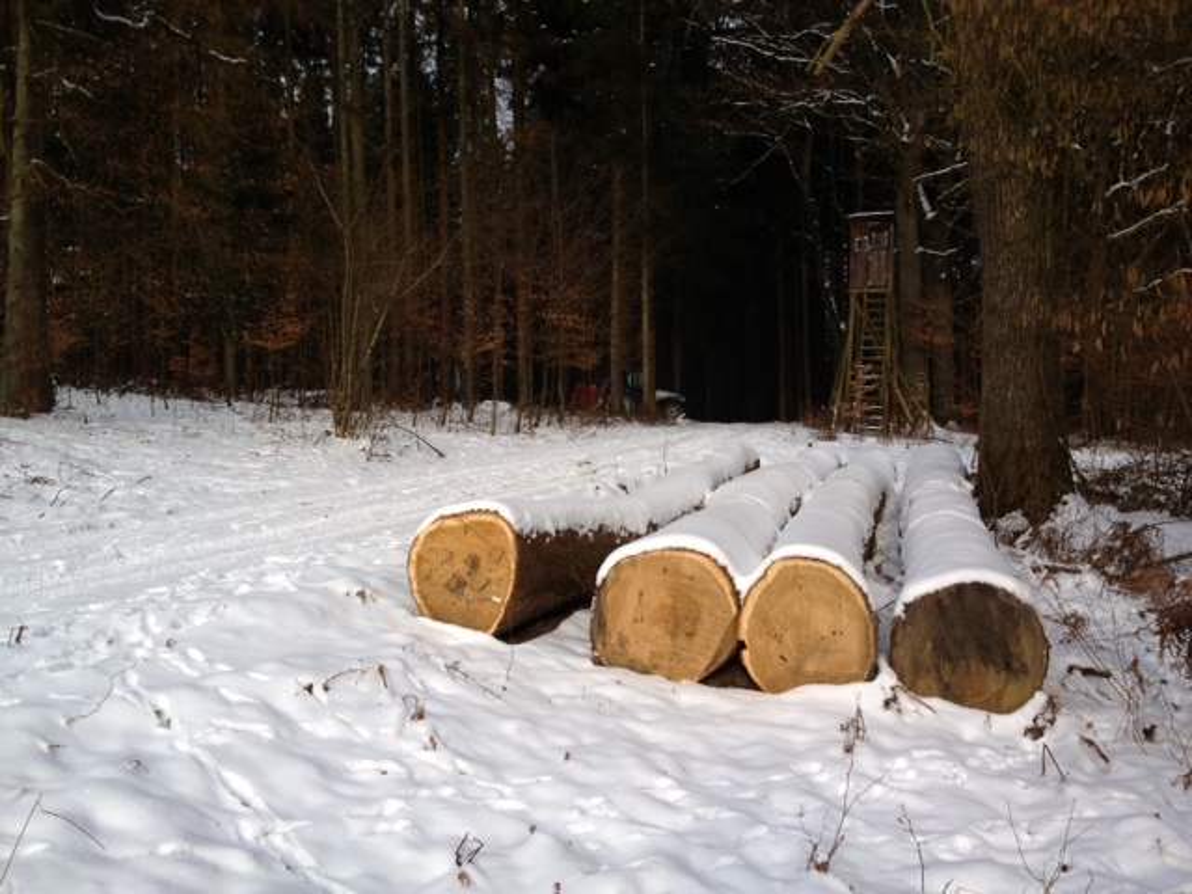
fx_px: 1205
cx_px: 596
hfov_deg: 52.6
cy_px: 447
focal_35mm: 35
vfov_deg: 40.7
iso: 50
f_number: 2.4
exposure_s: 1/1004
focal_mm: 4.28
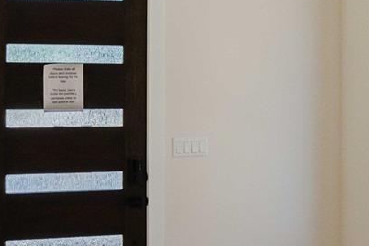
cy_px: 131
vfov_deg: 18.7
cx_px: 332
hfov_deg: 26.8
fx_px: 747
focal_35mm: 73
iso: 320
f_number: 5.6
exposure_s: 1/250
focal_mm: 13
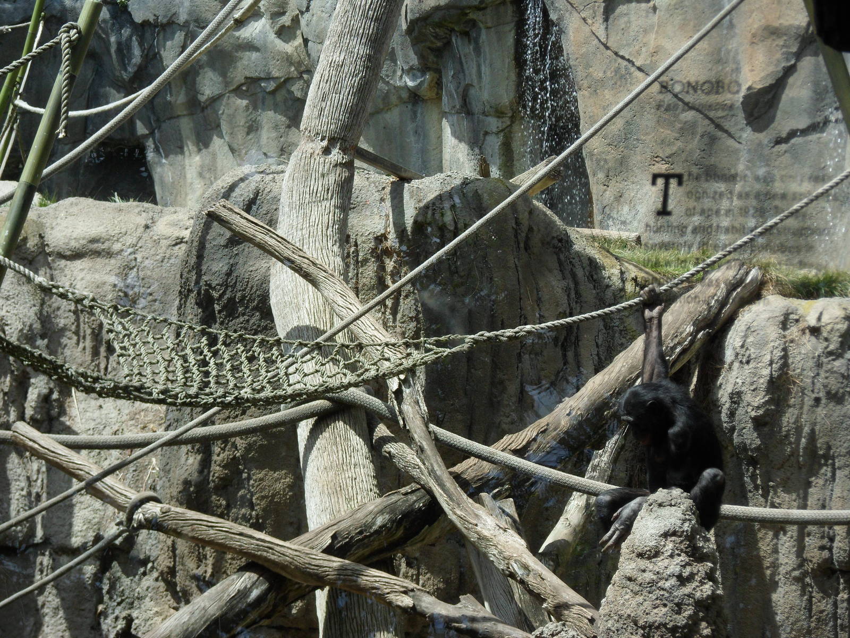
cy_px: 319
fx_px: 3192
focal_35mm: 130
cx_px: 425
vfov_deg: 11.4
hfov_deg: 15.2
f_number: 5.4
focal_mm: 22.5
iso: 80
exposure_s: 1/250
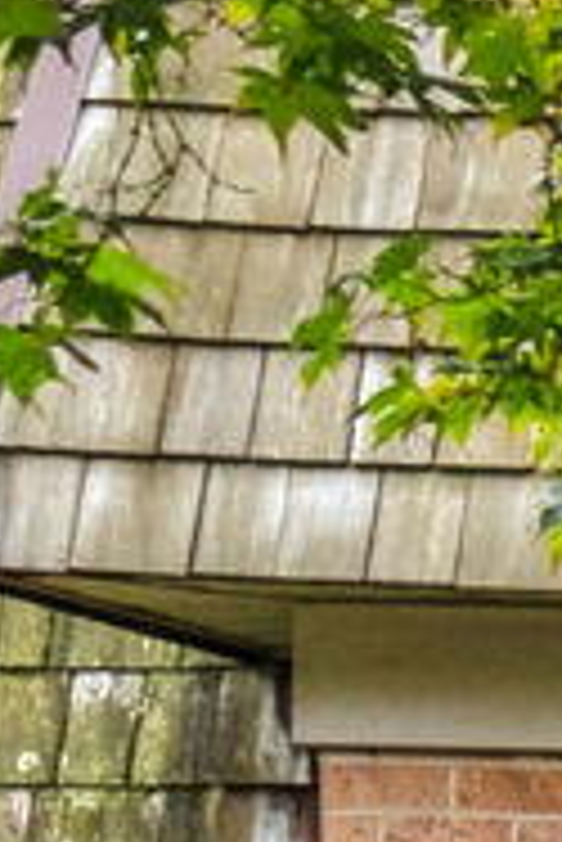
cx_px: 2756
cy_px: 288
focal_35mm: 148
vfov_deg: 13.8
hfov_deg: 6.2
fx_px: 3459
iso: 400
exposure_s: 1/50
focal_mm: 16
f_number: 8
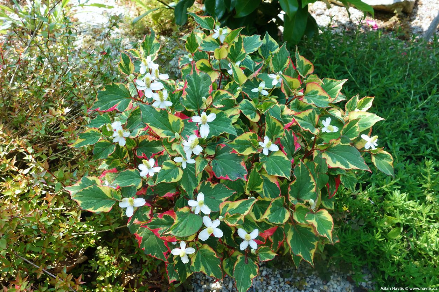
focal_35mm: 28
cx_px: 220
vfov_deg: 46.4
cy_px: 146
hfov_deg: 65.5
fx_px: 341
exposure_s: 1/100
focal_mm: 10.4
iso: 125
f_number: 5
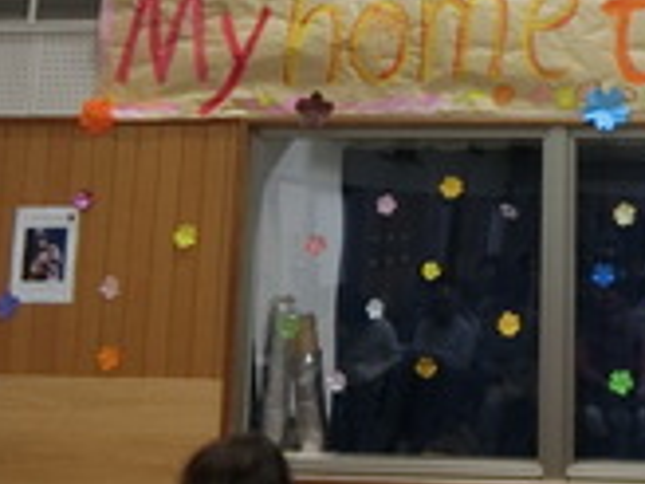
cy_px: -16
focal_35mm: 61
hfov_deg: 29.6
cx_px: 641
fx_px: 1137
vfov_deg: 22.9
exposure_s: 1/60
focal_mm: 4.5
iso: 400
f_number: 3.5
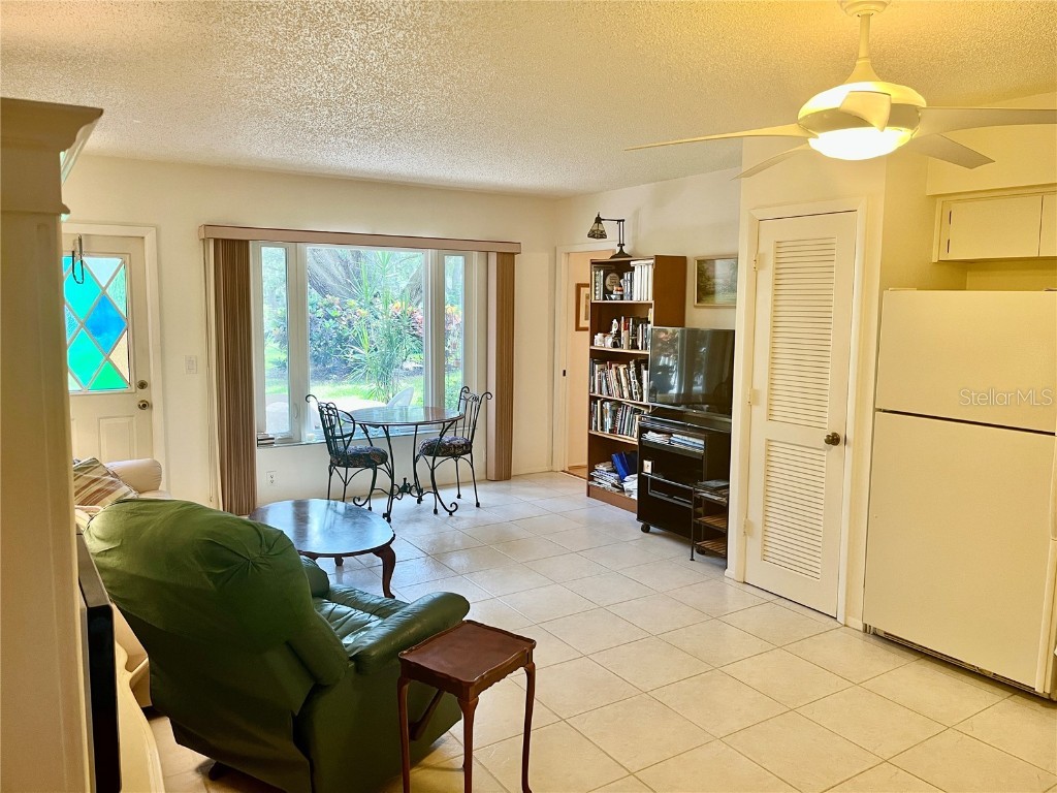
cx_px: 528
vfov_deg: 53.1
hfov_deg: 67.3
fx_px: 794
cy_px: 396
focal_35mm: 26
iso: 100
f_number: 1.6
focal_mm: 5.1
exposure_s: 1/60
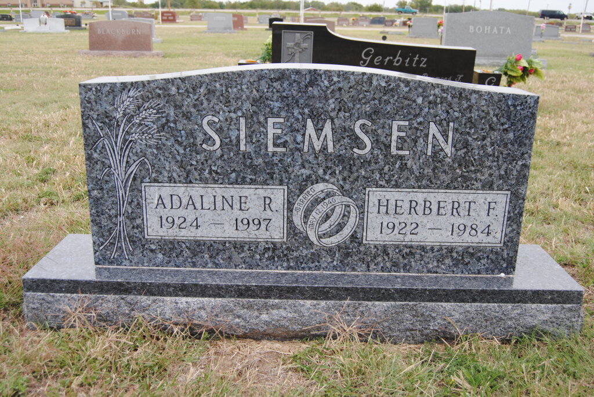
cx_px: 297
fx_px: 570
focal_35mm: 34
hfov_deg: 55.1
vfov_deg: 38.4
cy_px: 198
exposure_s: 1/125
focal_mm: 23
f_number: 5.6
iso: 100
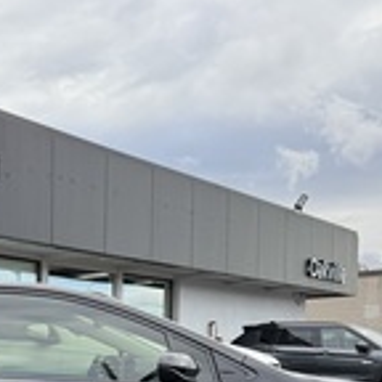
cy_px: 397
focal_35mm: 62
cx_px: 8
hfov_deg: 26.4
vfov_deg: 26.0
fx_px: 774
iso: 100
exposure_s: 1/992
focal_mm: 6.76
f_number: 1.78
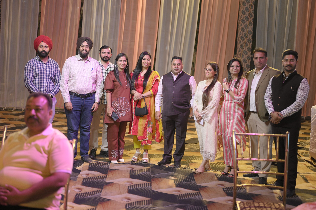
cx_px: 158
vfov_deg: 27.0
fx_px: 439
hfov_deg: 39.6
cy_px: 105
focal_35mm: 50
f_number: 1.8
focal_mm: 50
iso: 2000
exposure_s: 1/200
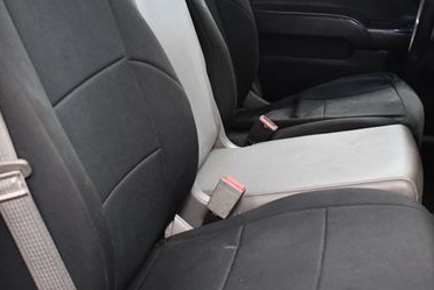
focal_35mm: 62
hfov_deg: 32.3
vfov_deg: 22.0
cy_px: 123
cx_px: 248
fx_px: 748
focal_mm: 18
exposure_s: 1/100
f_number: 3.5
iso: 3200
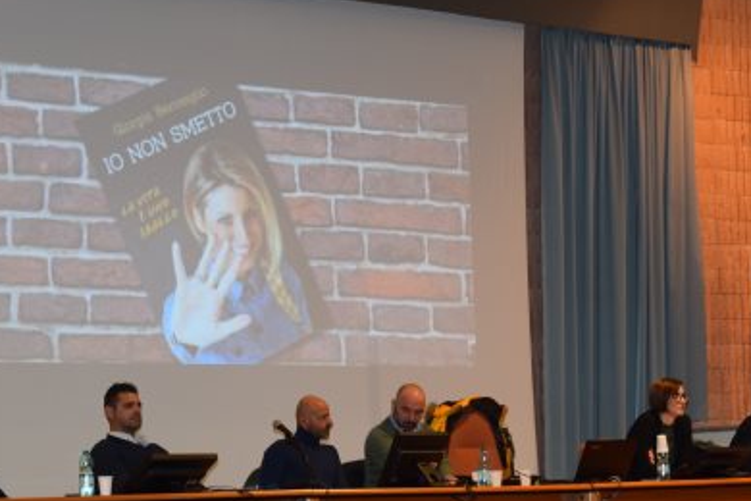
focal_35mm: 123
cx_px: 510
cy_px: 425
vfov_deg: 11.1
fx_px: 2566
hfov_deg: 16.6
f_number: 4.5
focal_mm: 40
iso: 800
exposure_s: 1/60
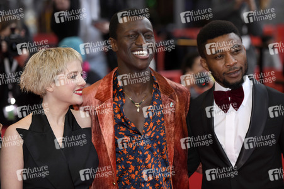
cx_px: 142
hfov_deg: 16.4
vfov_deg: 11.0
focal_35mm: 125
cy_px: 94
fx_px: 985
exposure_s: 1/640
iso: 640
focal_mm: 125
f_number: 3.5
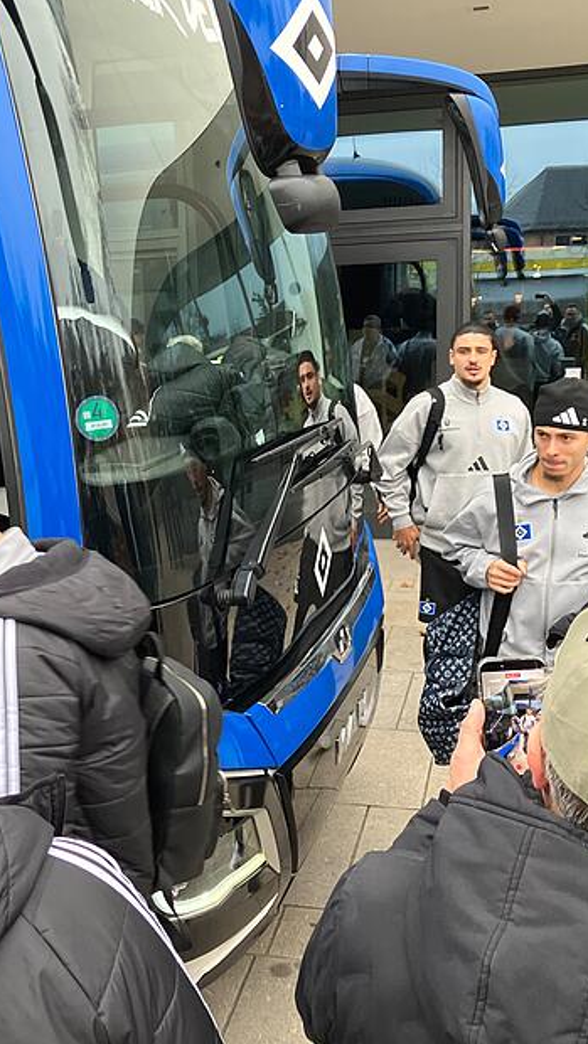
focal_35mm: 41
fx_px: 1136
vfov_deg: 49.4
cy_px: 521
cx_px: 232
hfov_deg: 28.9
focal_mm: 3.99
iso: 64
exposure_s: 1/102
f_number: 1.8
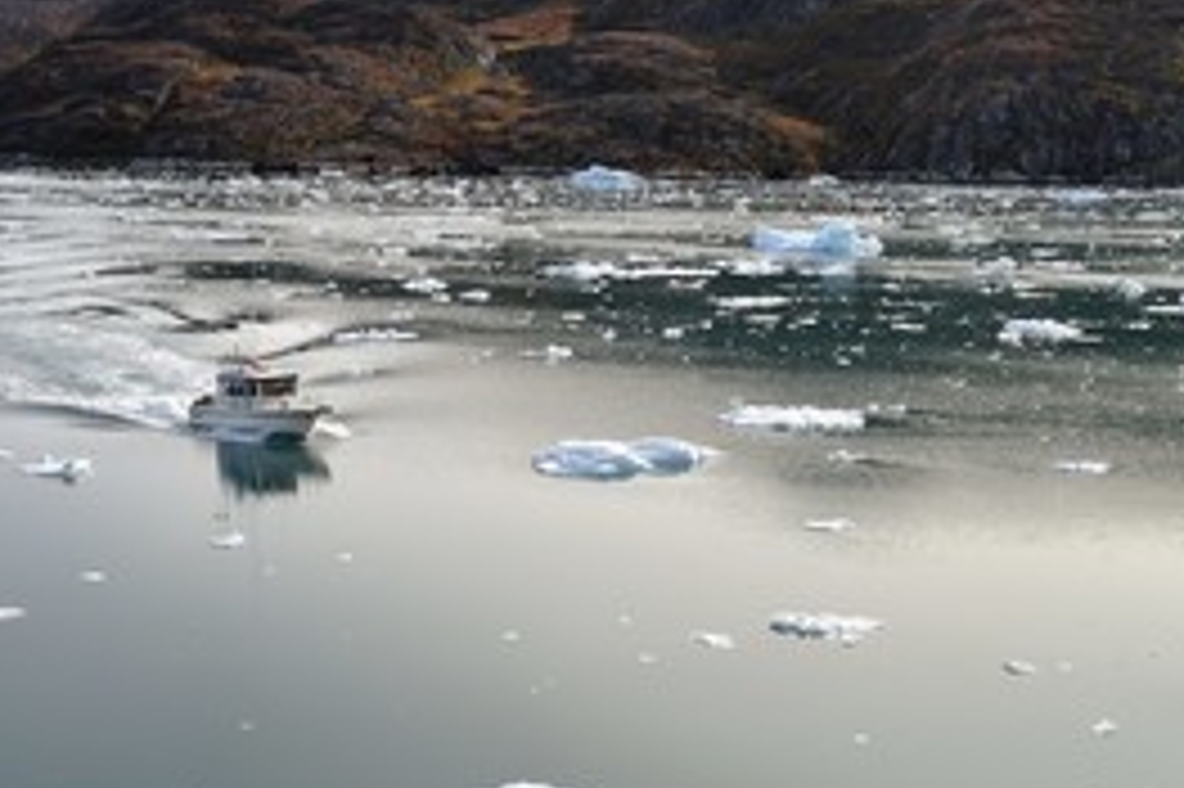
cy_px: 387
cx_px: 687
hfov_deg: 31.4
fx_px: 2103
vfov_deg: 21.2
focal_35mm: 64
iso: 200
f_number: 11
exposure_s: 1/320
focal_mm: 40
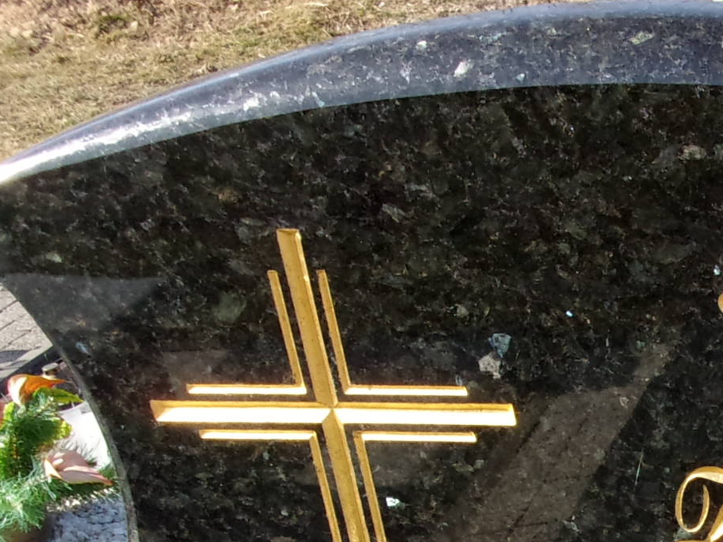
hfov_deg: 22.7
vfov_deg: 17.6
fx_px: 1671
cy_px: 636
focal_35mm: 80
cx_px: 839
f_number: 10.8
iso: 200
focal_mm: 5.1
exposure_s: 1/100
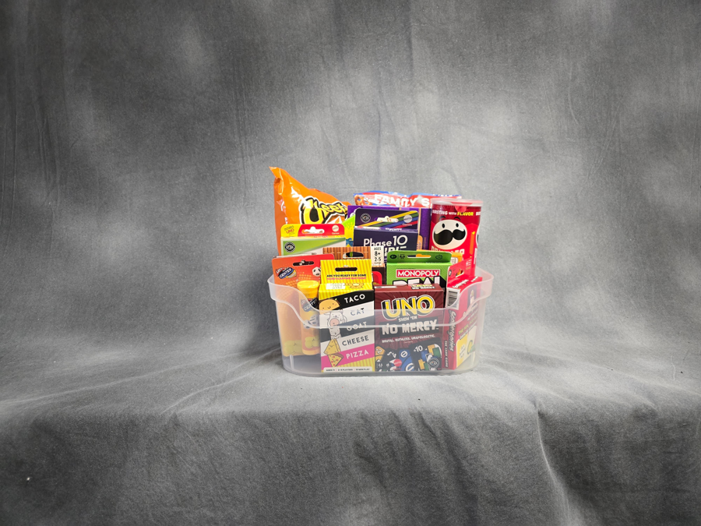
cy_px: 263
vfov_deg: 58.9
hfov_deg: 73.9
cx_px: 350
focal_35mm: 23
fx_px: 466
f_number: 1.7
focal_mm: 6.3
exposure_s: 1/120
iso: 640
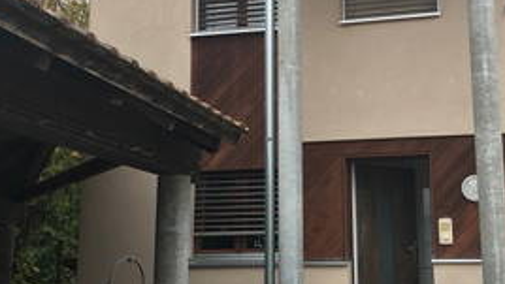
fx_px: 549
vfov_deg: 29.0
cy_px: 126
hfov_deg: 49.2
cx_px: 288
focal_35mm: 41
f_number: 1.8
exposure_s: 1/175
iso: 20
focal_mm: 3.99
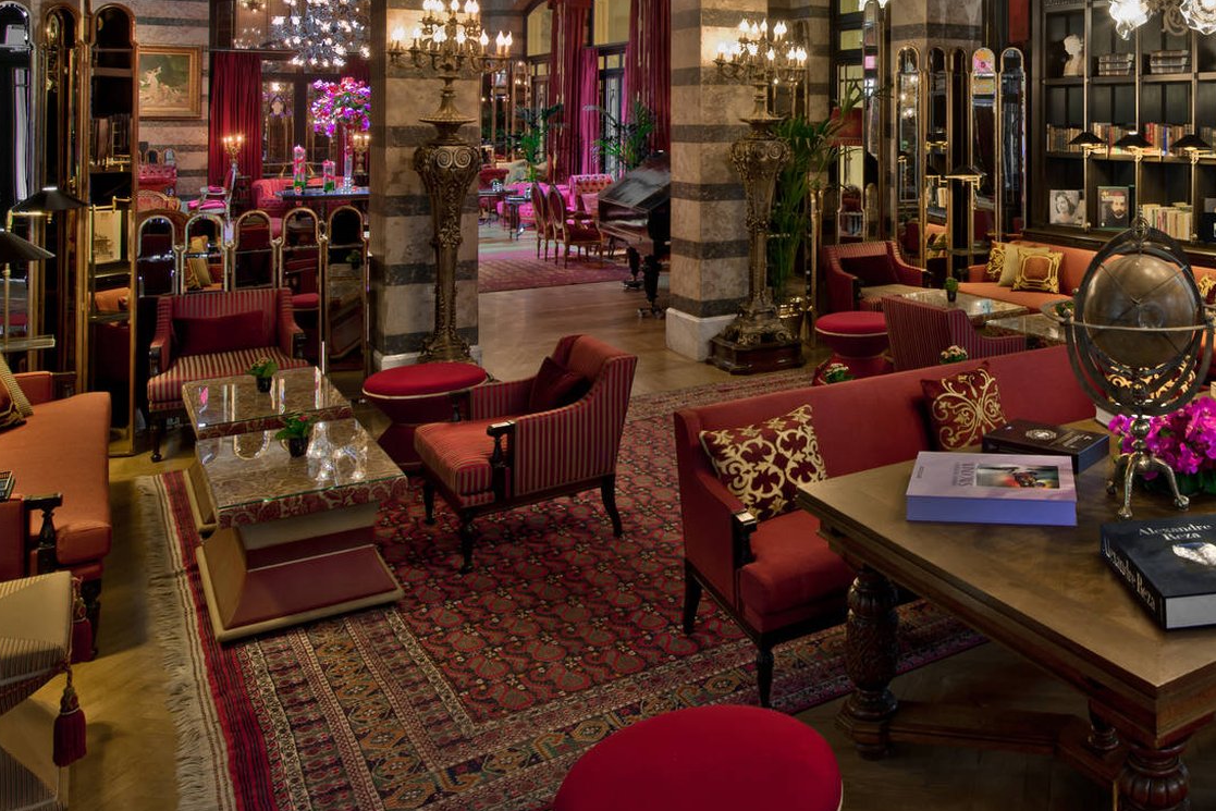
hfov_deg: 53.9
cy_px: 97
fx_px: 1115
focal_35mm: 33
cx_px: 948
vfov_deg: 37.6
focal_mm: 18
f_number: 8
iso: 50
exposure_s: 8
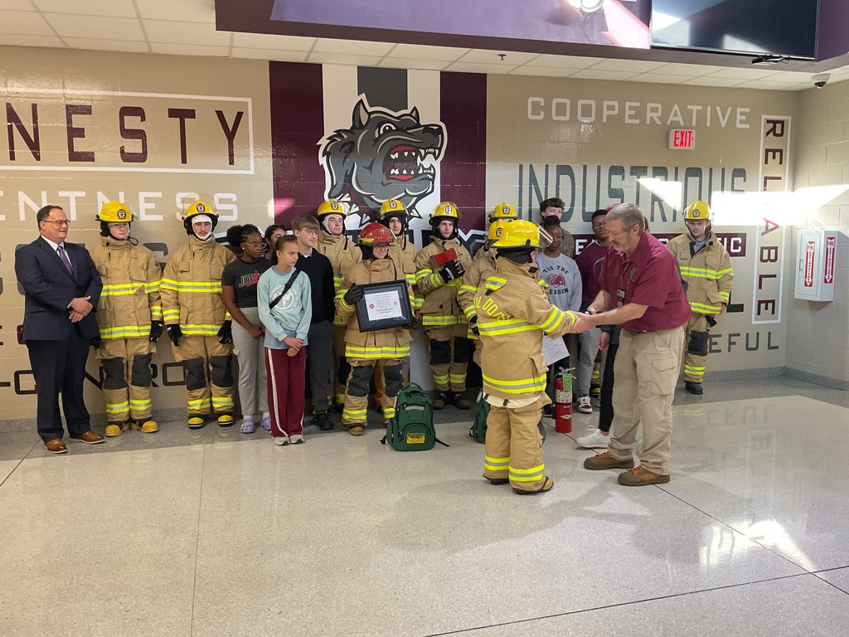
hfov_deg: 61.7
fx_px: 711
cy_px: 318
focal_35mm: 29
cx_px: 424
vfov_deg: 48.2
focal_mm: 3
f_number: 1.8
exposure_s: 1/60
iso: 100
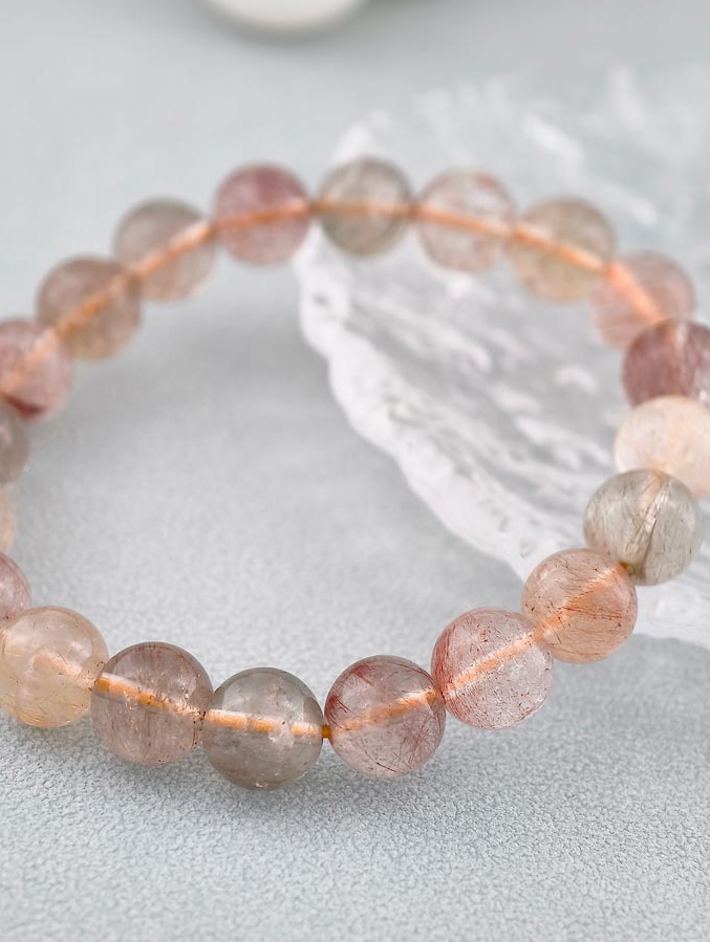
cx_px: 328
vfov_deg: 18.0
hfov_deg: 13.6
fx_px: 2973
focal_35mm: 109
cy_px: 436
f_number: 2.67
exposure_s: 1/160
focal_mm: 22.48
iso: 125
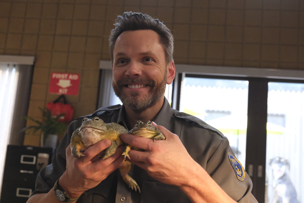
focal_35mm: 42
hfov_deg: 46.4
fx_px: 355
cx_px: 152
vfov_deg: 31.9
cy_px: 102
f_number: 3.6
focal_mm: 28.3
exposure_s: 1/160
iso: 10000
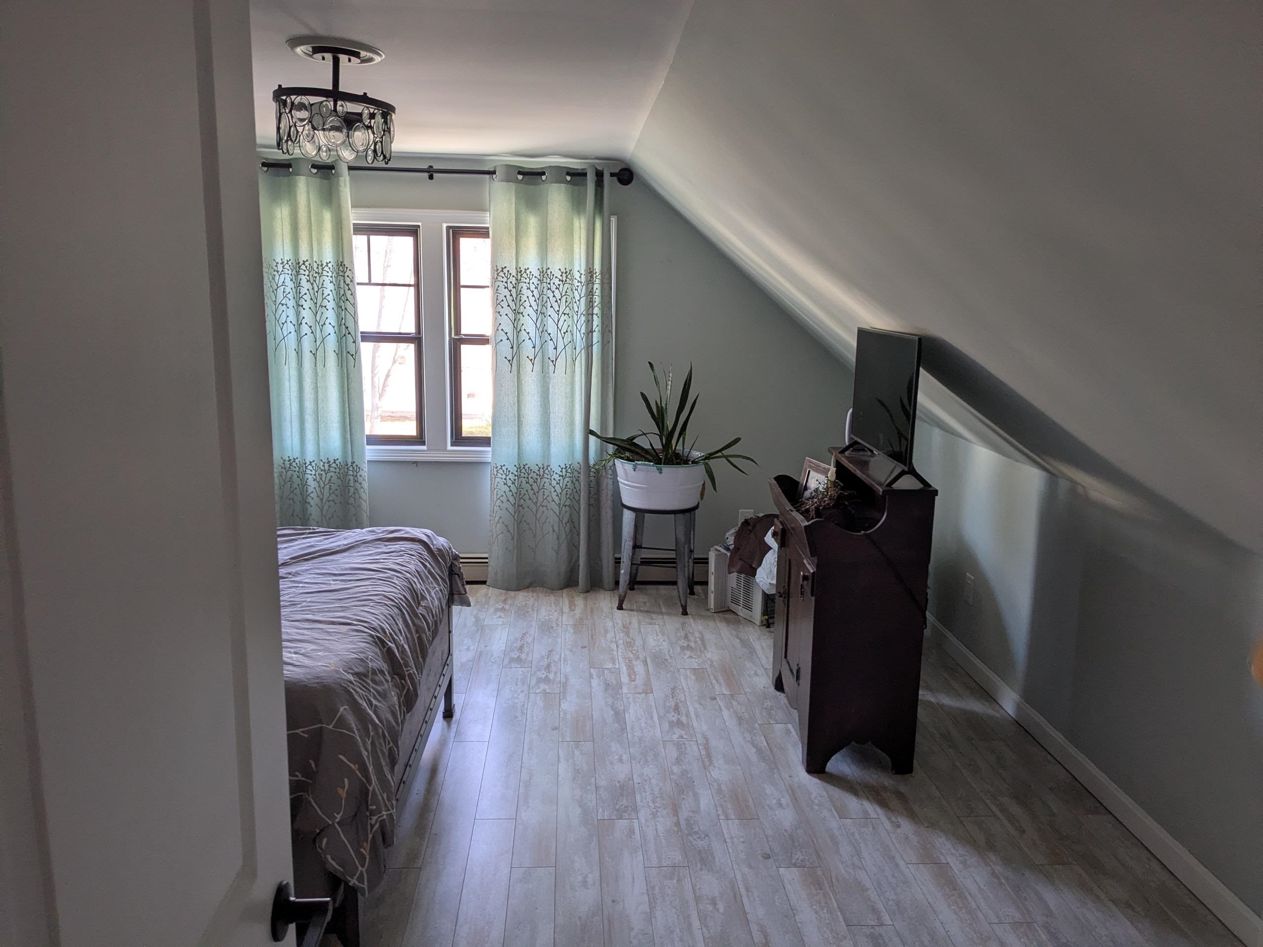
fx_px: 985
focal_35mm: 27
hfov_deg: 65.3
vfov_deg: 51.4
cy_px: 474
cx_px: 632
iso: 53
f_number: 1.73
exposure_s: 1/40
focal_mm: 4.38
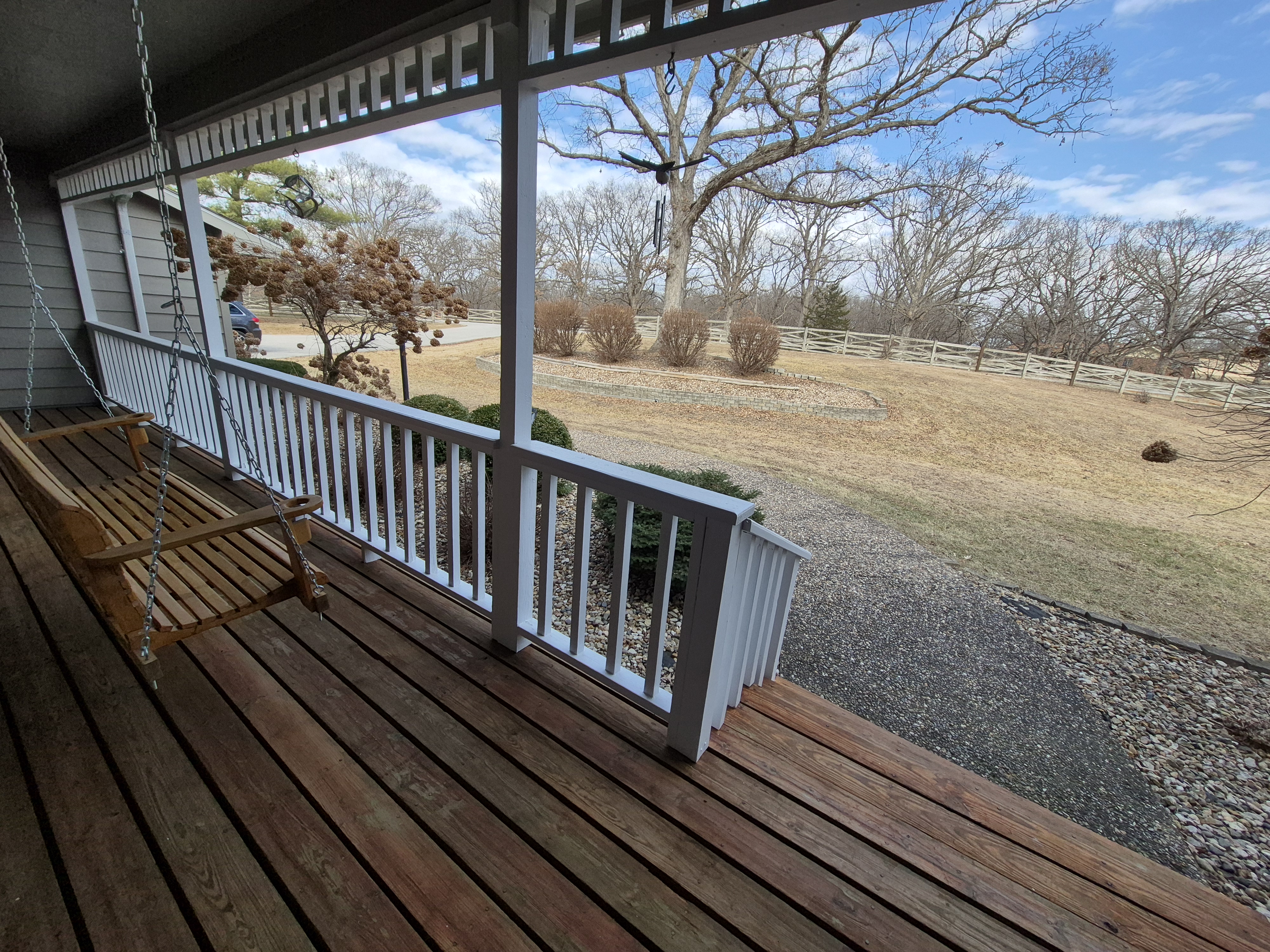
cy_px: 476
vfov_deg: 89.9
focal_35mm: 13
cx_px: 635
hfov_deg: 106.2
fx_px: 477
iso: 50
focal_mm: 1.74
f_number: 2.2
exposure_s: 1/808
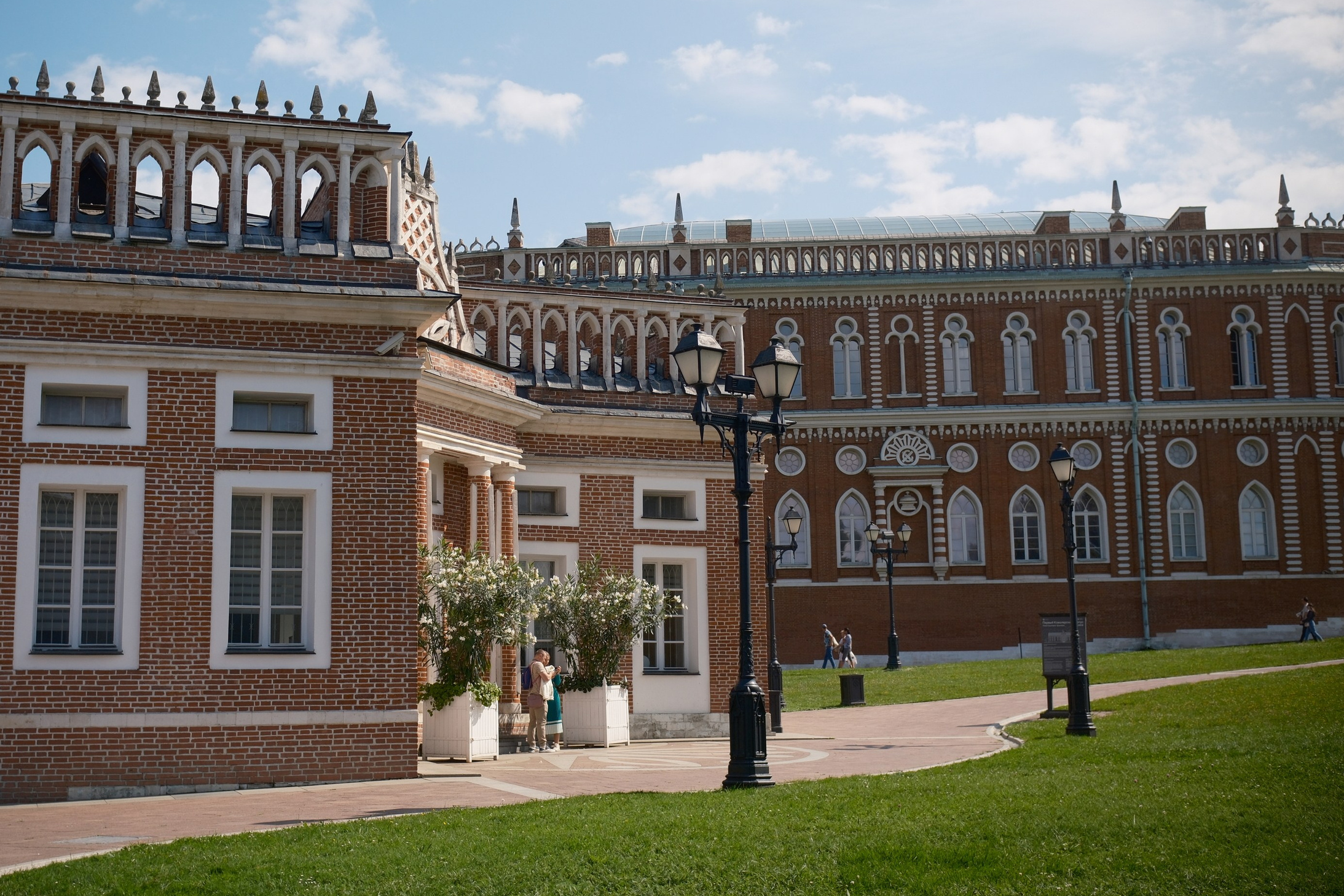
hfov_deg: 41.0
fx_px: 1792
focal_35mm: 48
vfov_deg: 28.0
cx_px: 561
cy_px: 386
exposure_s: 1/2500
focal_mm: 27
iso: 320
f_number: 4
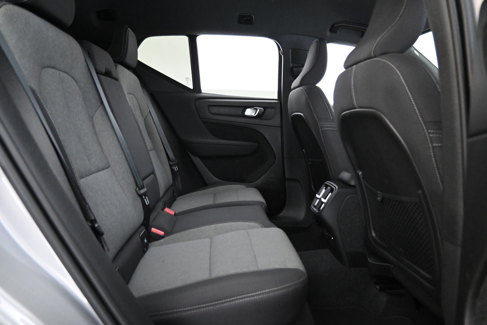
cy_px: 162
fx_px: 325
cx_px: 244
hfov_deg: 73.7
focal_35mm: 24
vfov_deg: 53.1
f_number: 3.5
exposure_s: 1/25
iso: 6400
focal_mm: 16
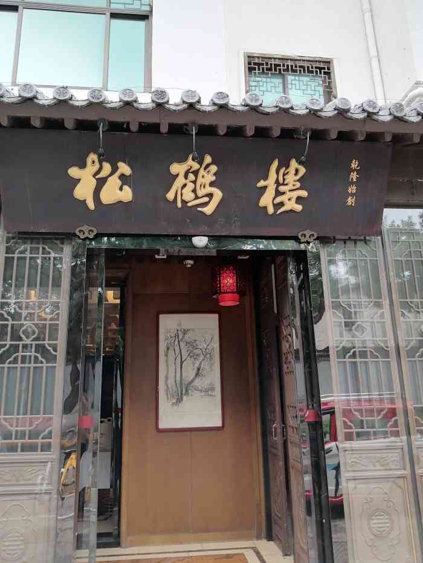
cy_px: 282
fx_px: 424
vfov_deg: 67.3
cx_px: 212
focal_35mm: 26
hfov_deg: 53.1
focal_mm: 3.6
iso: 50
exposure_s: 1/238
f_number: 1.8
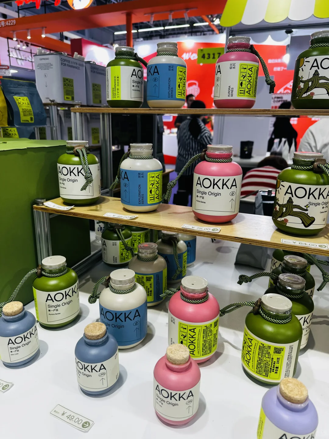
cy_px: 220
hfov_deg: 56.8
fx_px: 304
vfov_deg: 71.6
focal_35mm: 24
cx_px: 164
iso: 100
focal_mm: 6.86
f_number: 1.78
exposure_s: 1/100
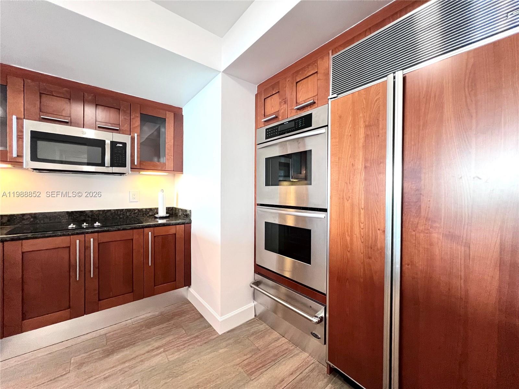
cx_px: 260
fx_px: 195
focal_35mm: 13
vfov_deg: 89.9
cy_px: 194
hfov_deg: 106.2
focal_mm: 1.57
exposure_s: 1/60
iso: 400
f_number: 1.8
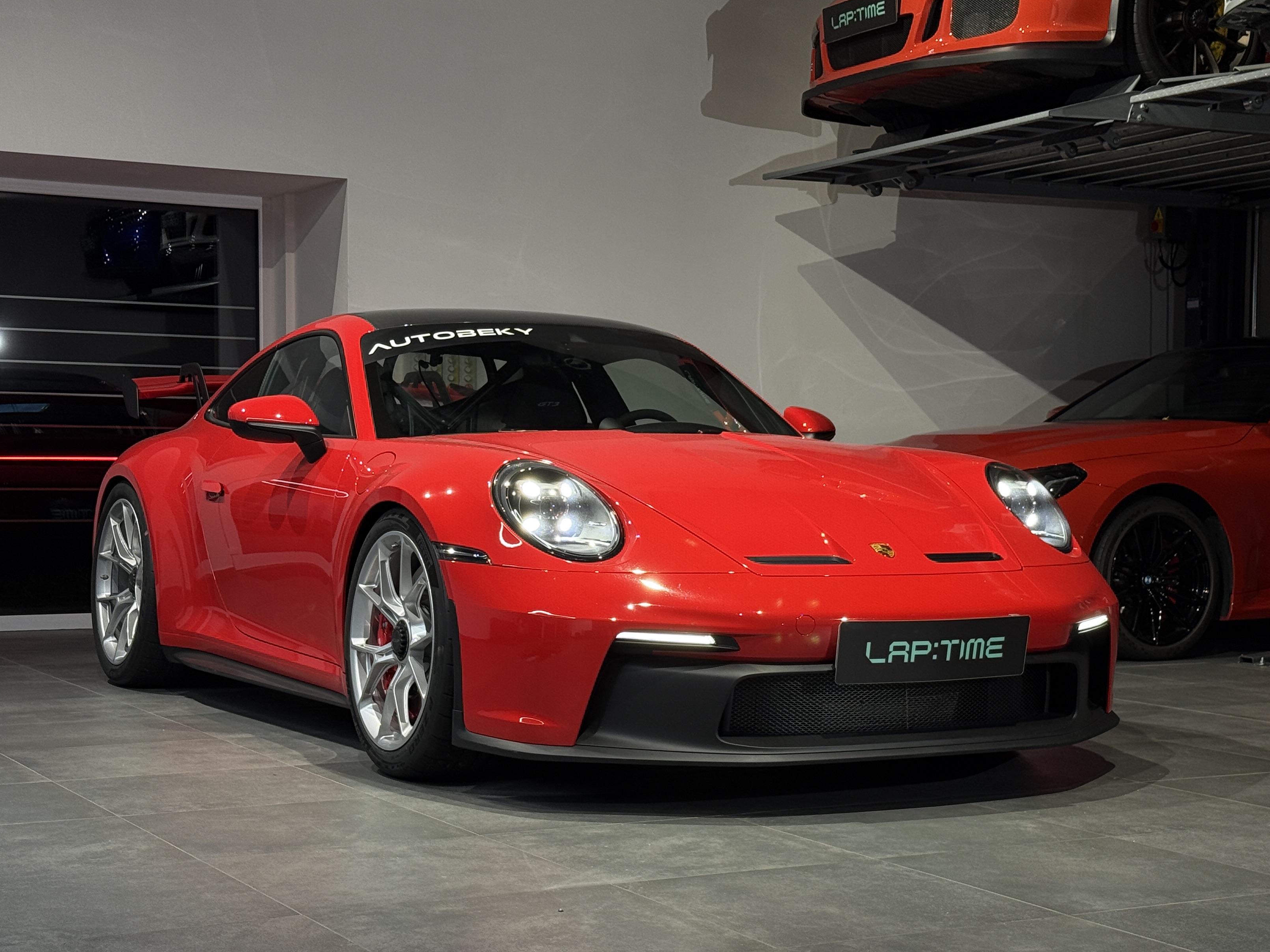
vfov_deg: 24.4
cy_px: 559
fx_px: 2201
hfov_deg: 32.2
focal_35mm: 60
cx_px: 674
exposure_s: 1/50
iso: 64
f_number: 1.78
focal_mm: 6.76
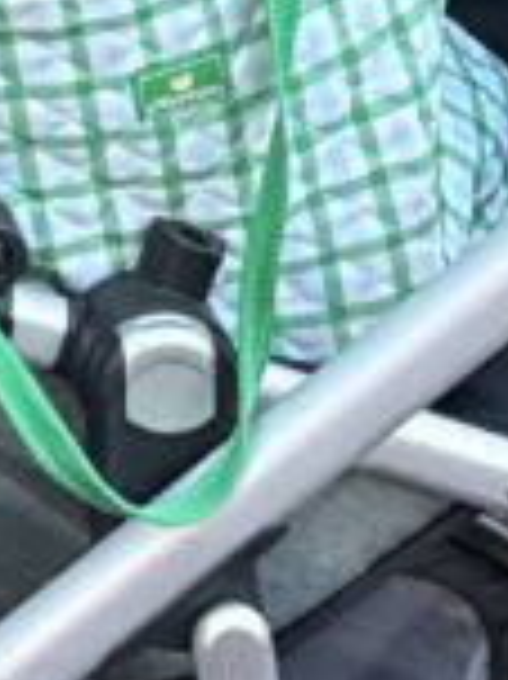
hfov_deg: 7.8
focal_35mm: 176
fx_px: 3449
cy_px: -995
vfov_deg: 9.8
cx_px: -737
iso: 400
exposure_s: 1/40
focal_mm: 5.96
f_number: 1.6
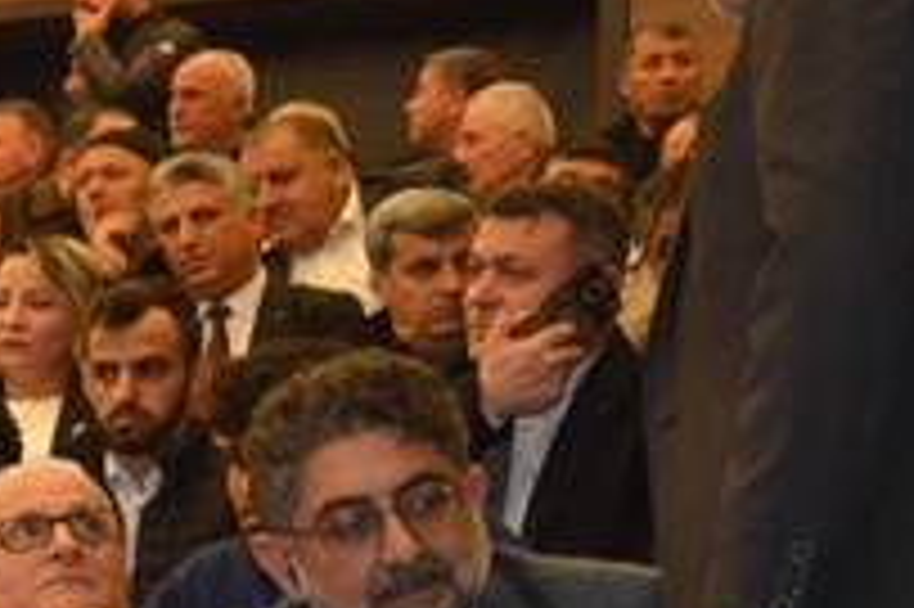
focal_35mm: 182
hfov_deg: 8.8
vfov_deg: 7.3
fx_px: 4617
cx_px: -2040
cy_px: 1058
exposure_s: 1/60
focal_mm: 18
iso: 400
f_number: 3.5
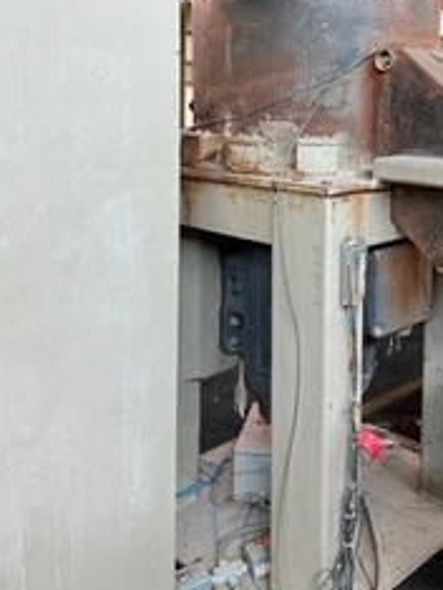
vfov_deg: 44.9
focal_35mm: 41
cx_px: 267
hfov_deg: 35.1
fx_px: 698
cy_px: 184
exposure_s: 1/121
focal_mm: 6.86
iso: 80
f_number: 1.78
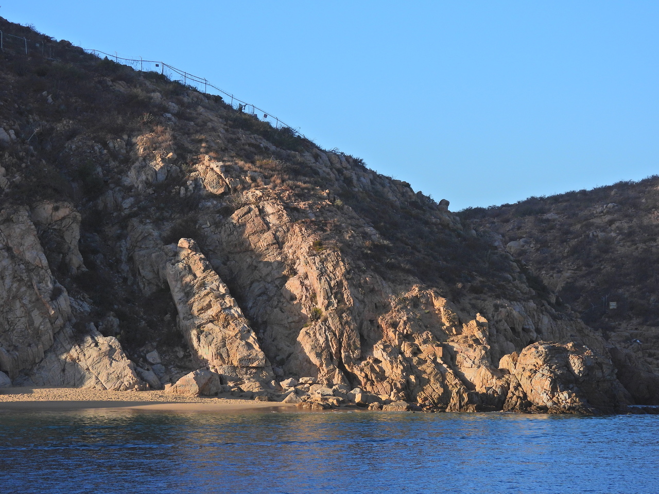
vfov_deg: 11.0
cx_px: 330
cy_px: 247
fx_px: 2570
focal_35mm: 135
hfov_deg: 14.6
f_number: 4
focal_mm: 24.1
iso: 100
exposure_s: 1/800
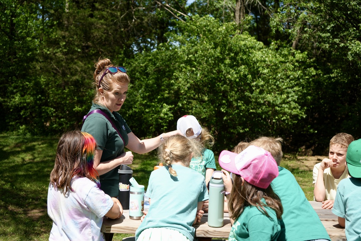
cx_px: 180
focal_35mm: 48
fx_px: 481
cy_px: 120
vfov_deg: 28.1
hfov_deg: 41.1
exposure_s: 1/500
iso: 100
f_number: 4.5
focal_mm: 48
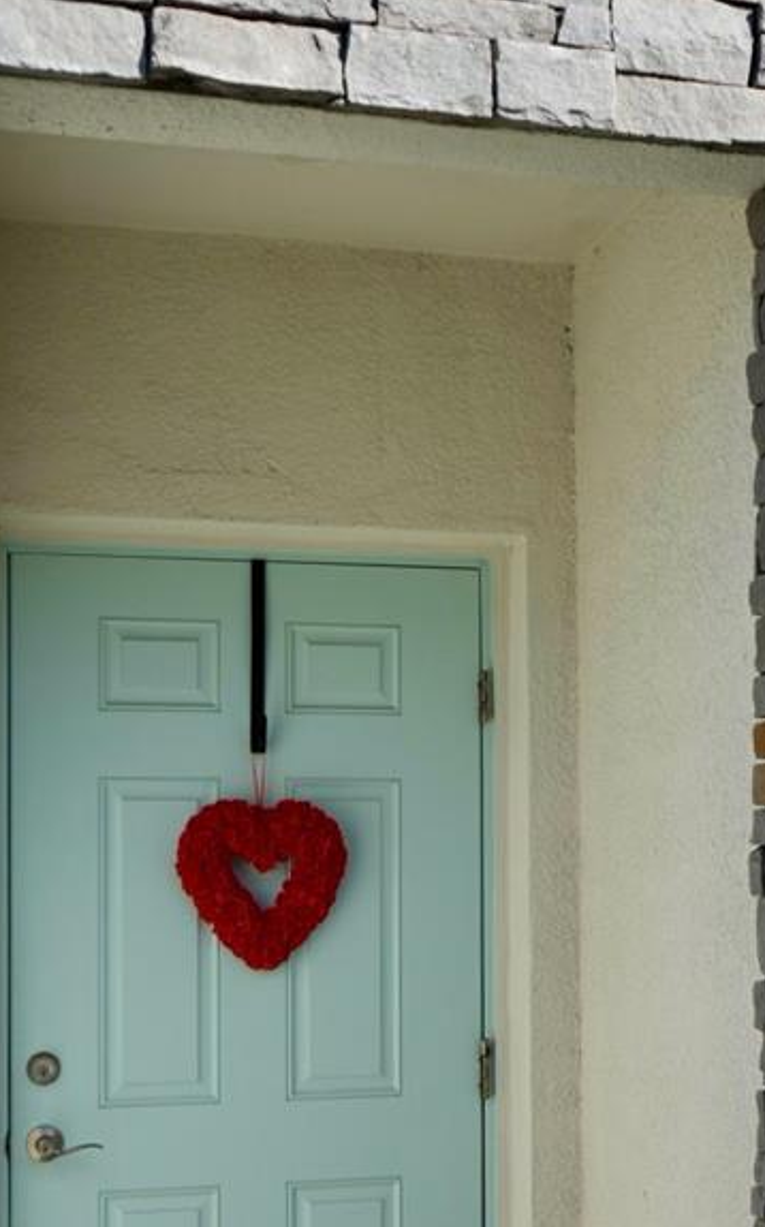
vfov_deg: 31.7
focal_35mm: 64
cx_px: 713
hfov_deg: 19.8
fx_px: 2138
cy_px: 821
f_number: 4.5
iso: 100
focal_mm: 30
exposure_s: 1/800
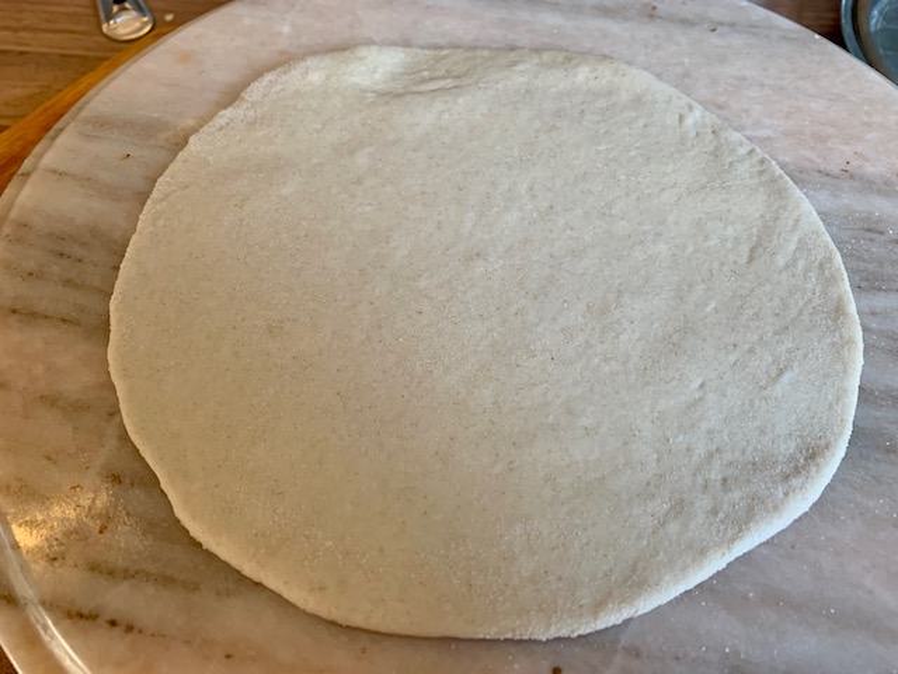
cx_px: 449
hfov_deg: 67.3
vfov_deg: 53.1
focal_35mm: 26
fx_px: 674
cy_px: 337
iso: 100
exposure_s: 1/79
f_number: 1.8
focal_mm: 4.25
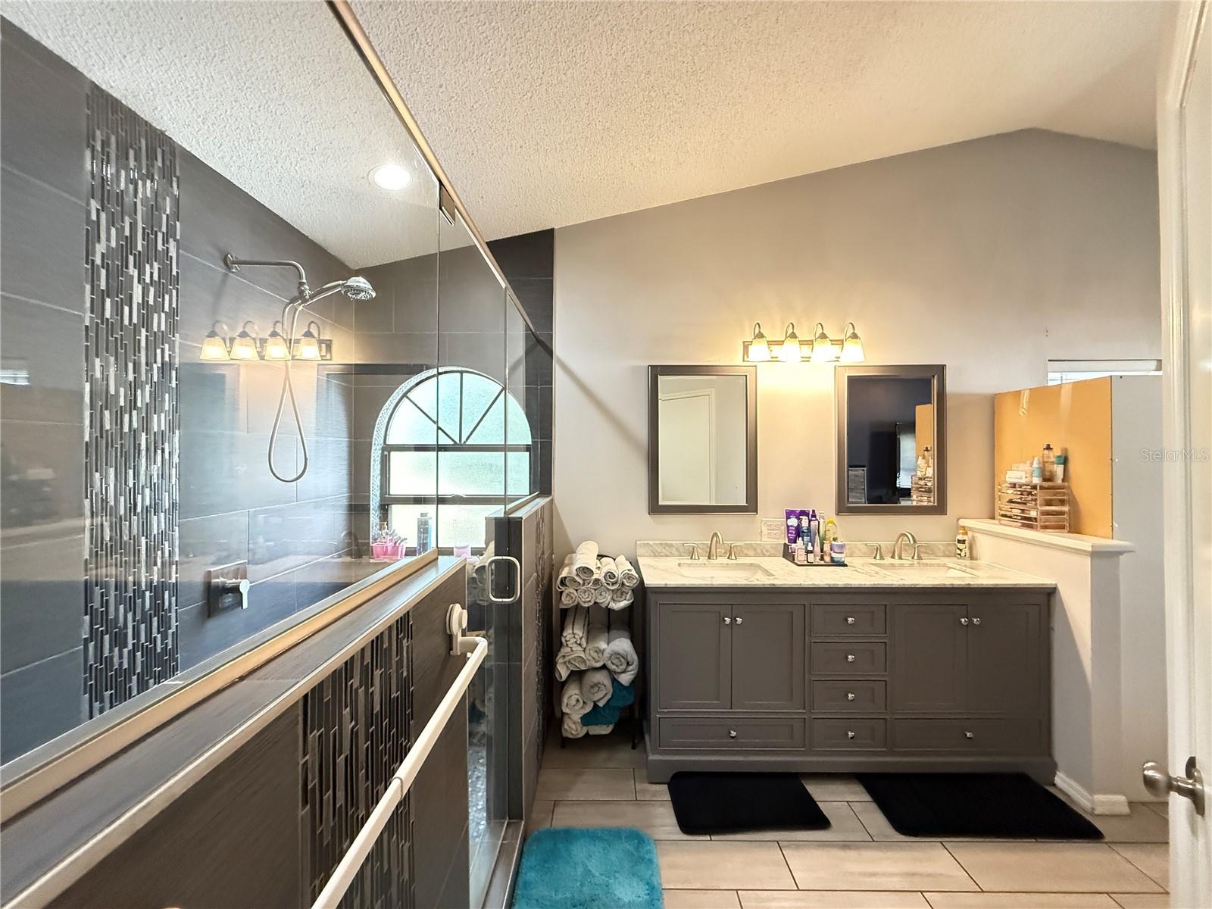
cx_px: 606
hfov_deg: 102.1
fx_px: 490
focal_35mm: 14
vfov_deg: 85.7
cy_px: 454
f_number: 2.2
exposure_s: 1/60
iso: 1000
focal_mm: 2.22
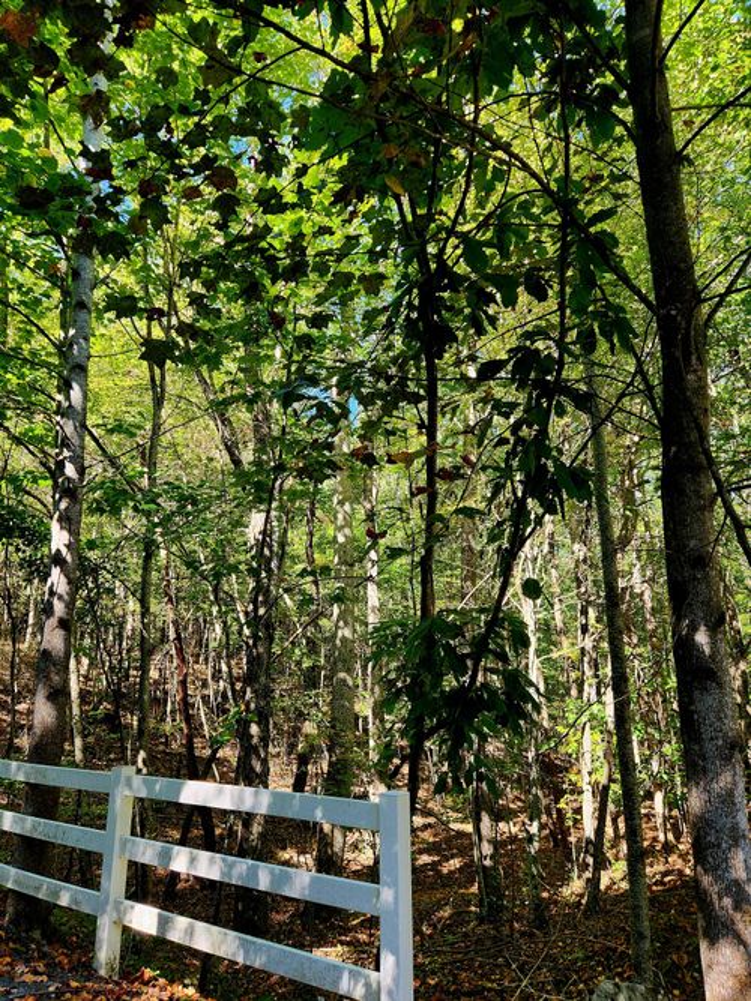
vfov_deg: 73.9
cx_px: 376
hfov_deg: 58.9
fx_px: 666
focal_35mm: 23
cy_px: 500
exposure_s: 1/182
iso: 50
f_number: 1.8
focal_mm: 5.4
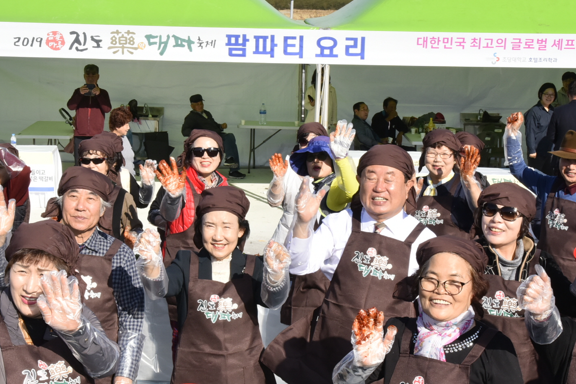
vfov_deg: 17.5
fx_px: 1248
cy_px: 228
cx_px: 237
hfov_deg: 25.9
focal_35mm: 78
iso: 800
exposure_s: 1/250
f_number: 22
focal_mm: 46
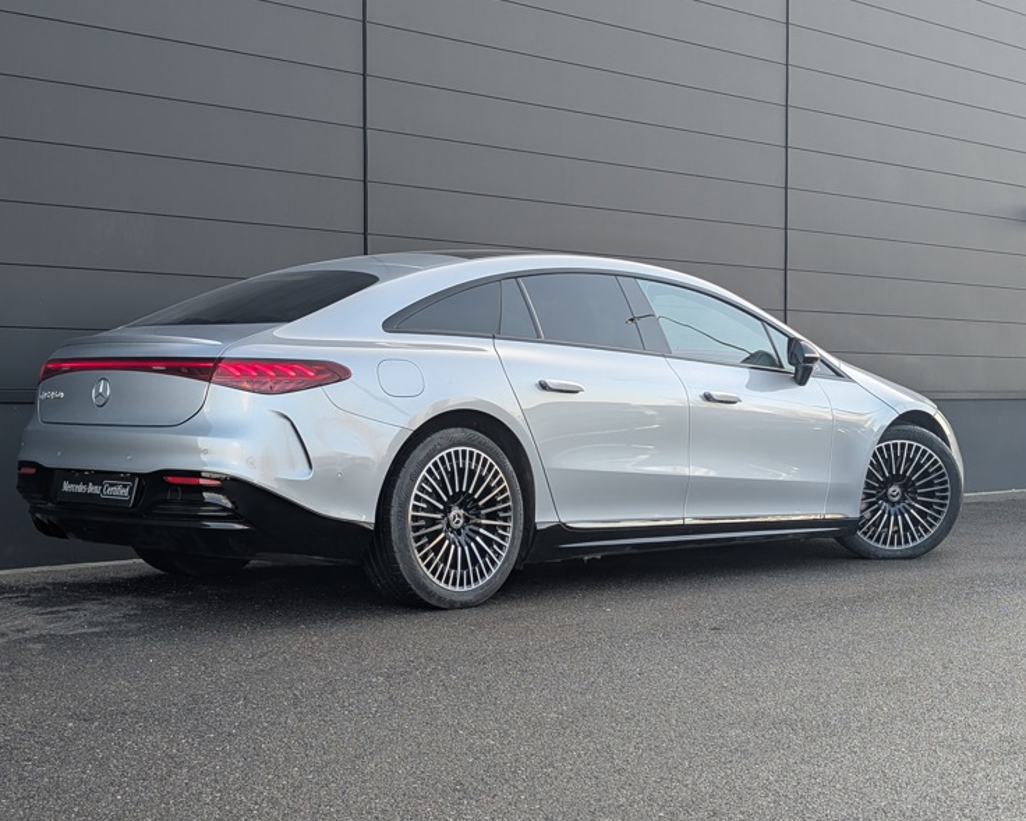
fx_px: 1579
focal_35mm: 52
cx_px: 481
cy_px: 411
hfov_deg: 36.0
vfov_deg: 29.1
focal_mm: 6.9
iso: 22
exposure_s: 1/144
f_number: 1.68
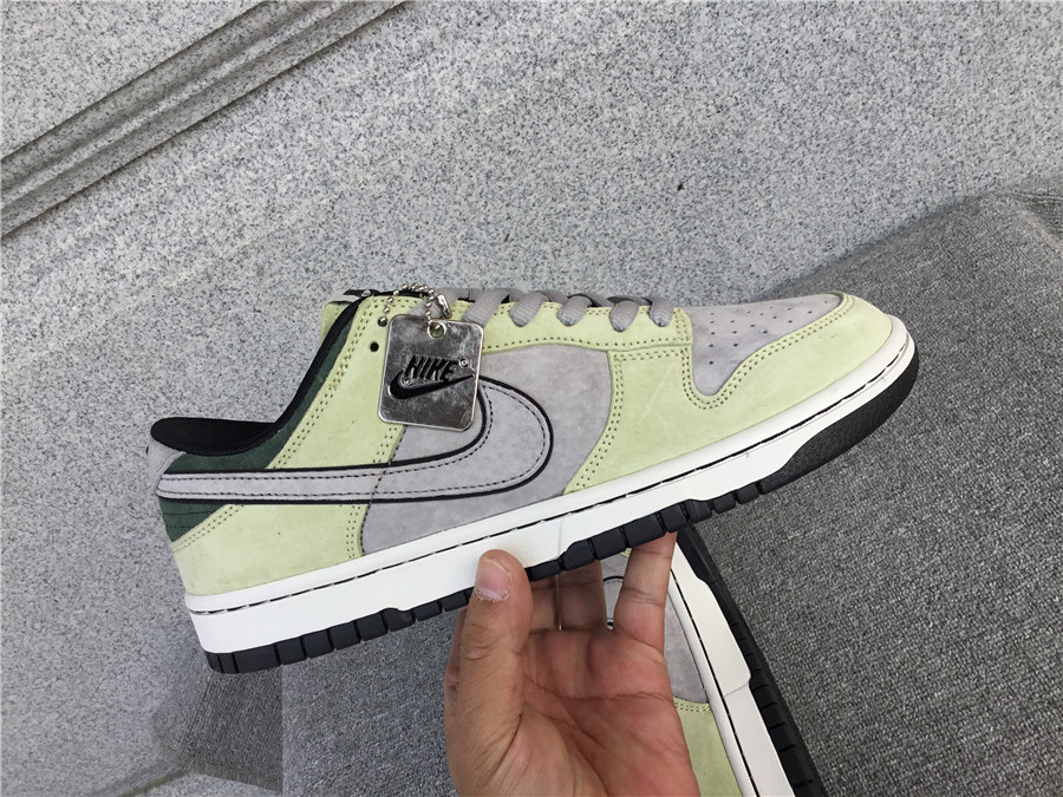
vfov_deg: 45.4
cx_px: 532
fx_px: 952
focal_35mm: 31
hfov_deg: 58.4
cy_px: 398
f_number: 2.4
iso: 25
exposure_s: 1/482
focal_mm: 3.3
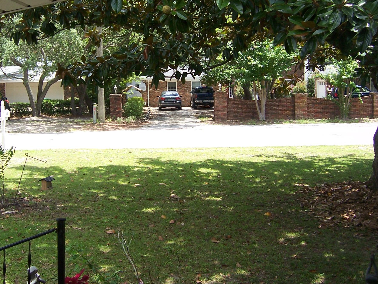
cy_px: 109
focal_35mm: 52
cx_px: 153
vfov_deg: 27.9
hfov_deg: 36.7
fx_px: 568
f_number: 3
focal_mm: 6
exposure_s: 1/350
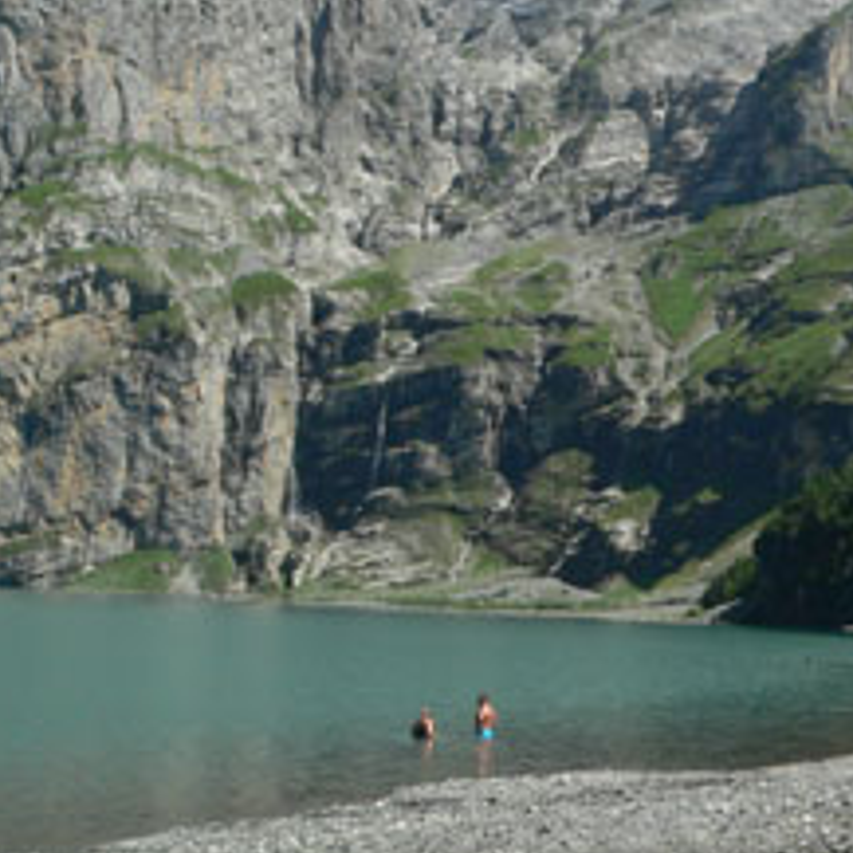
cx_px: 833
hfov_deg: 25.0
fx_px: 1840
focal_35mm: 66
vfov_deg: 25.9
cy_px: 252
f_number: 8
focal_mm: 6
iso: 100
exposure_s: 1/250
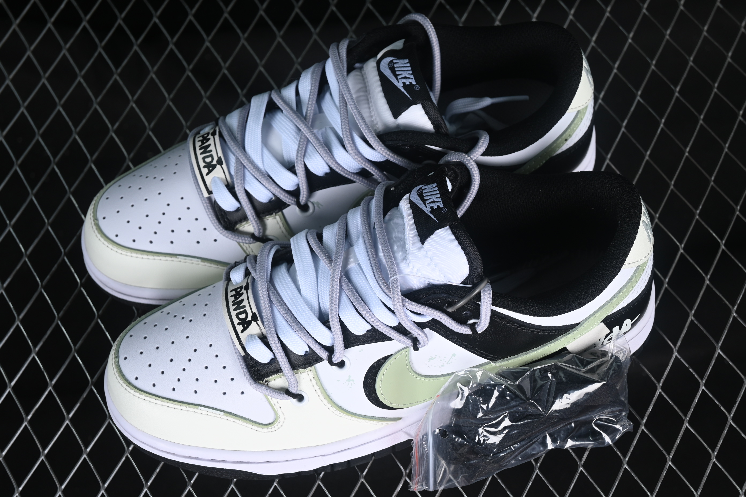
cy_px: 248
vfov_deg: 18.2
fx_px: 1554
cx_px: 373
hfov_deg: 27.0
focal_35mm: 75
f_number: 7.1
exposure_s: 1/60
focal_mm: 50
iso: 160
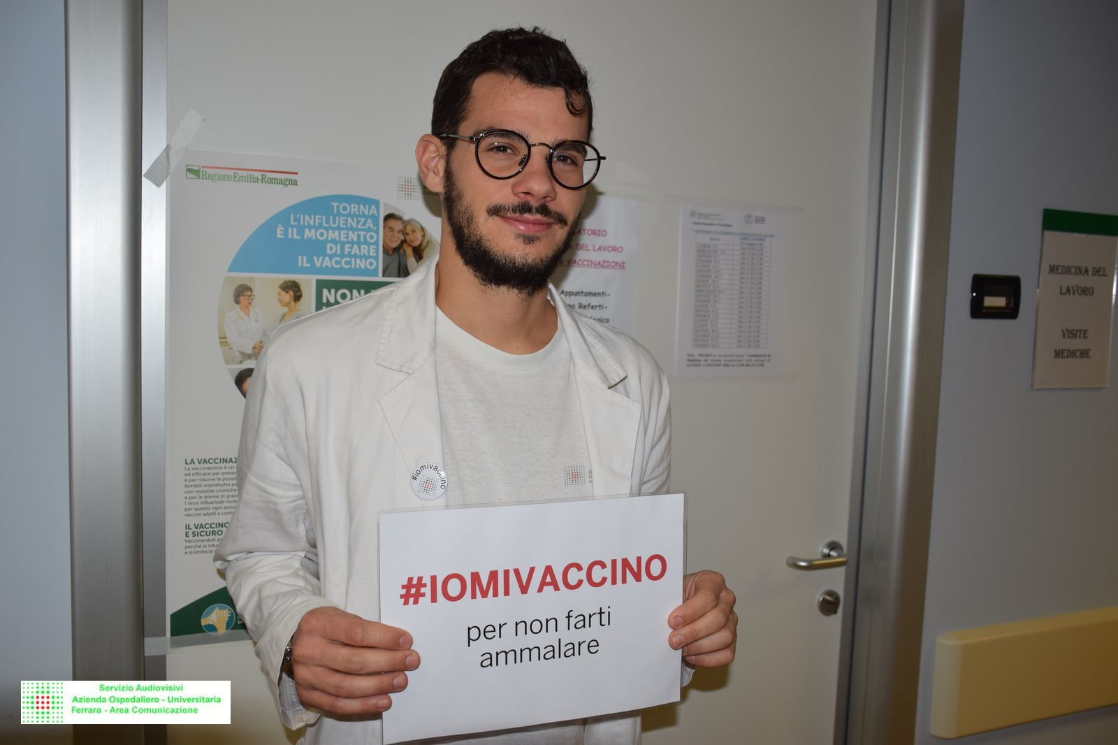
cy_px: 372
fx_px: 1025
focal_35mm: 33
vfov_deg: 40.0
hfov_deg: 57.2
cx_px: 559
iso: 100
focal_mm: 22
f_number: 3.5
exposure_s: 1/60
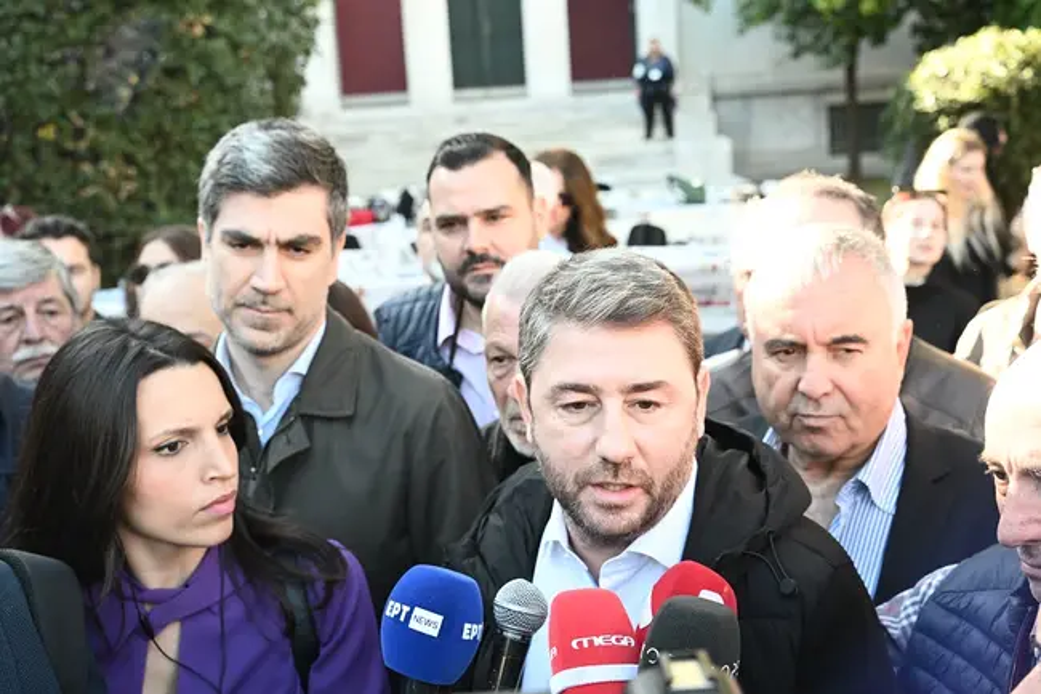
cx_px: 520
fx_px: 1301
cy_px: 347
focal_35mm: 45
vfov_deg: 29.8
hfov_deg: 43.6
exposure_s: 1/500
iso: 2000
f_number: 5.6
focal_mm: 45
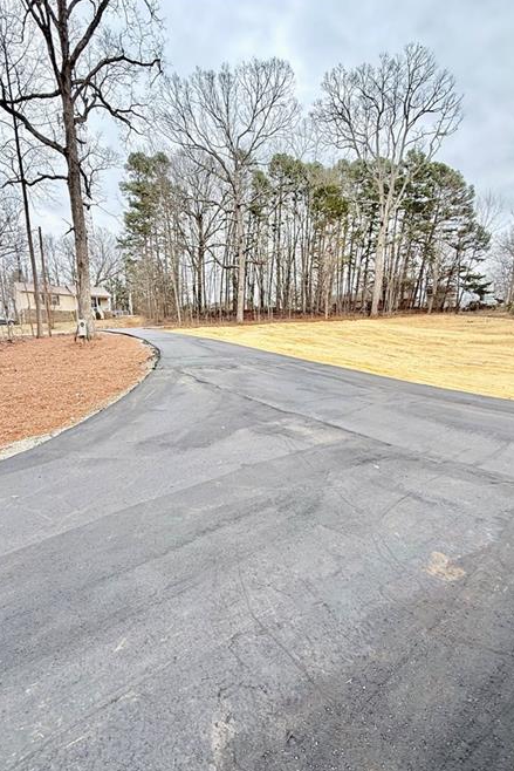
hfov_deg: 70.4
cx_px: 239
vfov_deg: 92.6
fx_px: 364
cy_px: 441
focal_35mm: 17
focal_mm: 2.22
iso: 64
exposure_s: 1/324
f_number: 2.2
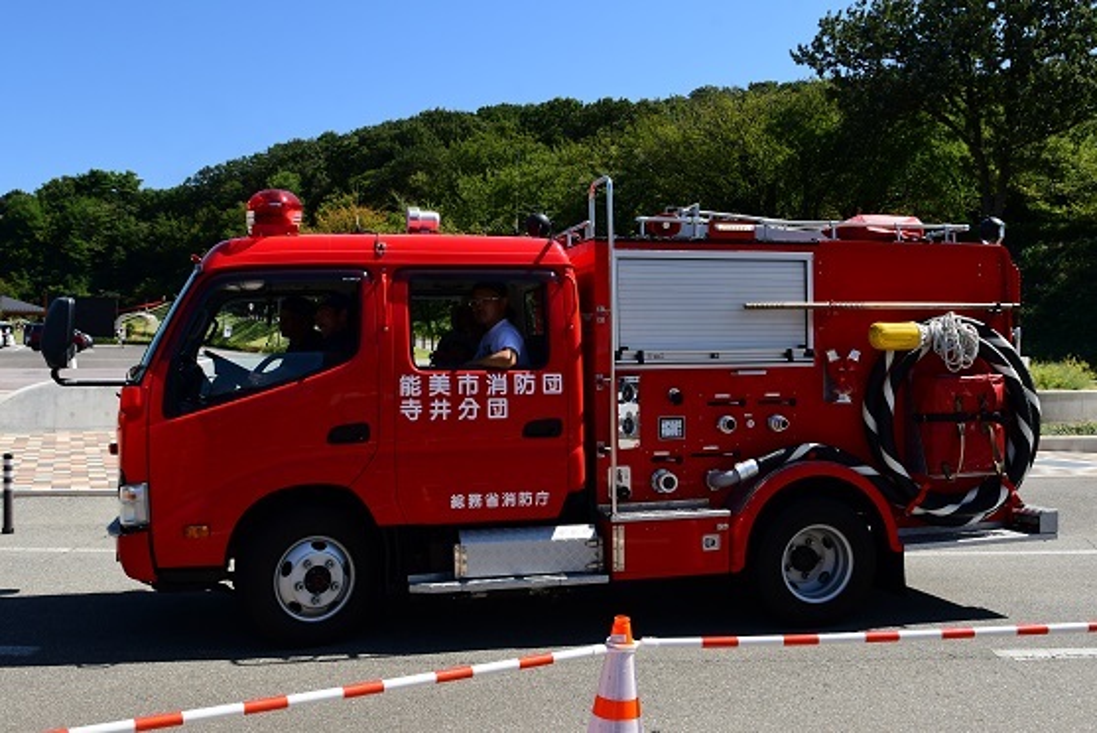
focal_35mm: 36
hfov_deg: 53.1
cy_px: 366
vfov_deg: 36.9
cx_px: 548
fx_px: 1098
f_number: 9
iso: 320
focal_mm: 24
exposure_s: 1/320
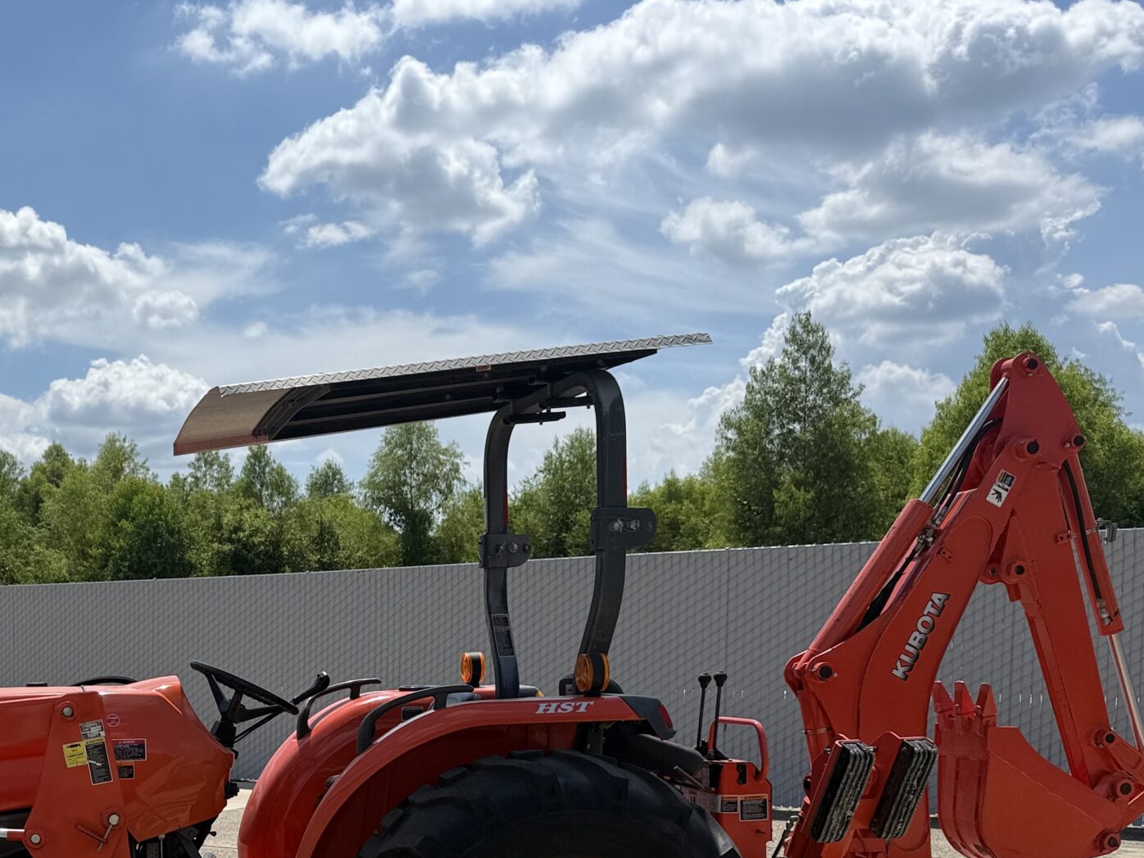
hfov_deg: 40.0
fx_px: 1454
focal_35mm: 44
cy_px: 765
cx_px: 131
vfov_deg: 31.4
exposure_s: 1/8130
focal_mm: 6.76
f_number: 1.78
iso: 80
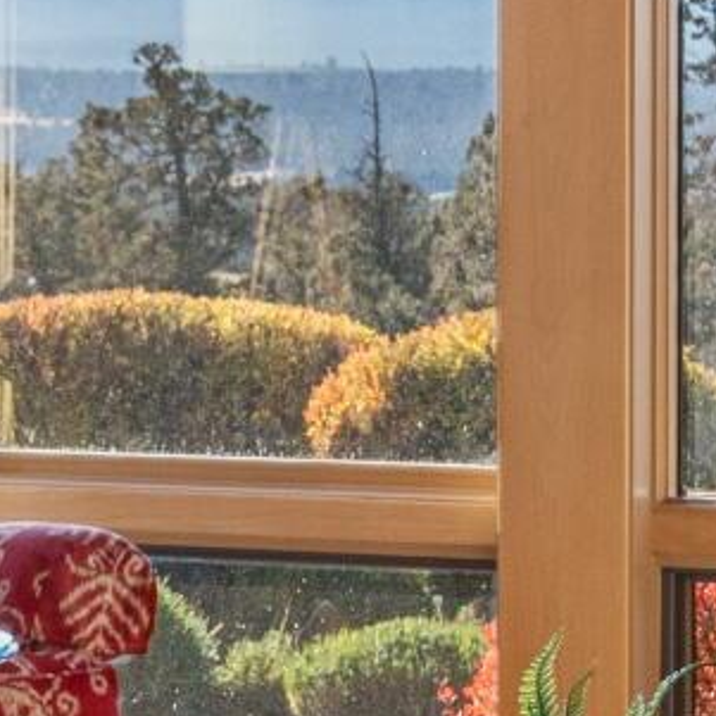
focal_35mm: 198
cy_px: 40
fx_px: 4633
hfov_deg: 8.8
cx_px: 83
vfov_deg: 8.8
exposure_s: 1/1.67
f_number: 9
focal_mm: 39
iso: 320
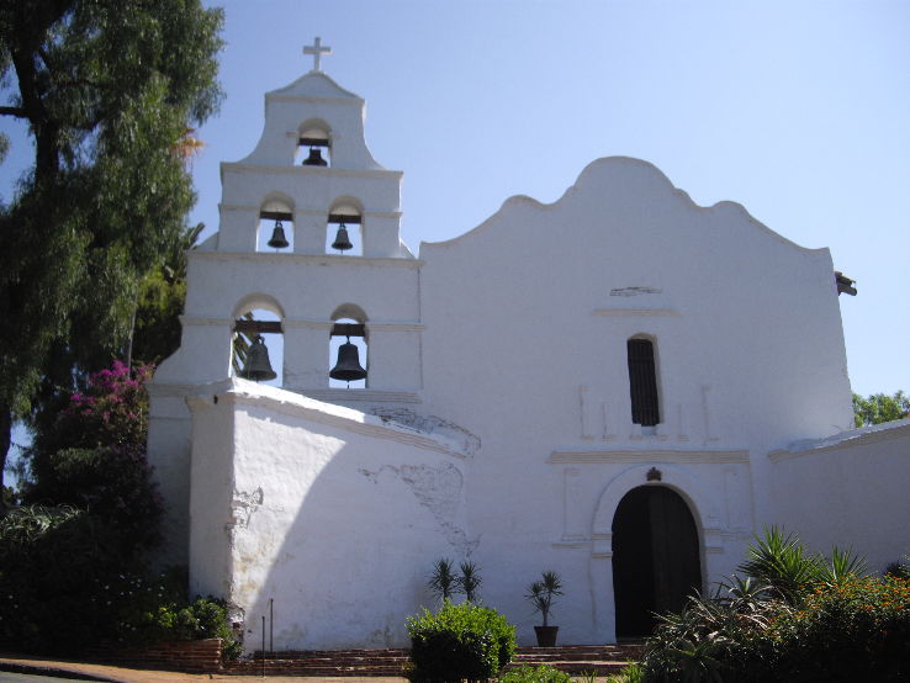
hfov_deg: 49.0
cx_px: 455
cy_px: 342
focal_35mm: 38
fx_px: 999
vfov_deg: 37.7
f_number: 2.8
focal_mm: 7.9
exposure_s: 1/800
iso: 50
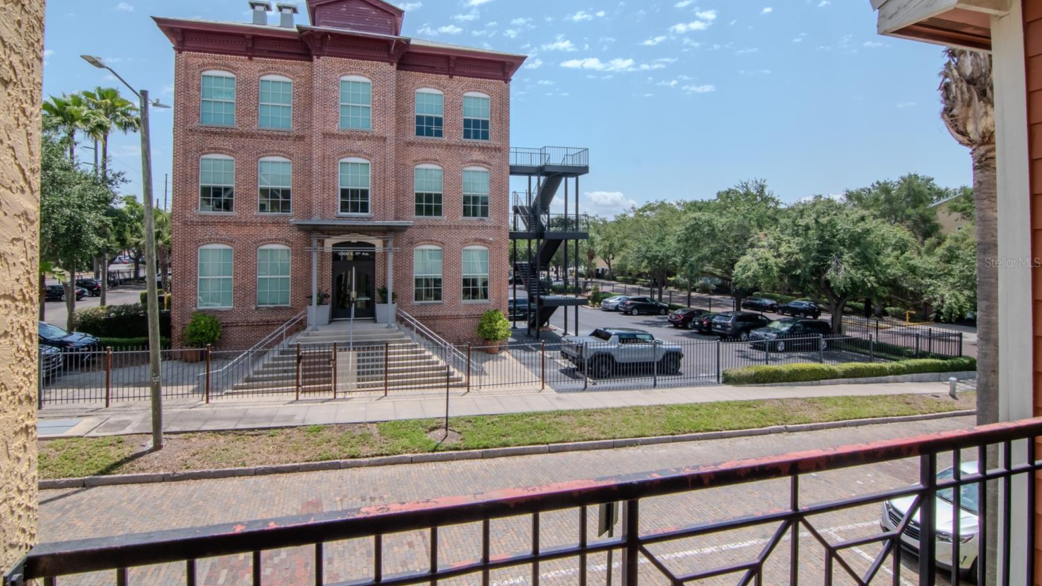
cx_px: 515
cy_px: 262
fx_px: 484
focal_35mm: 18
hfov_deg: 94.2
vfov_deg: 62.2
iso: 800
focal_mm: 11
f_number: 16
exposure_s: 1/250
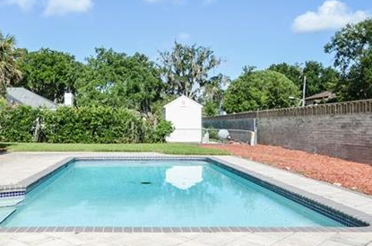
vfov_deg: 35.7
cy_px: 108
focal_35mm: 37
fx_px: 381
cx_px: 126
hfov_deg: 51.1
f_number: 8
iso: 200
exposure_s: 1/400
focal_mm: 10
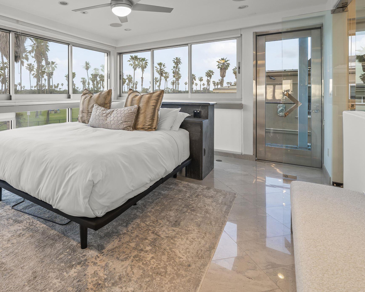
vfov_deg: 66.0
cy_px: 93
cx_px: 134
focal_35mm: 20
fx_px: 216
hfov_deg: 78.7
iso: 160
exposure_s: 1/1.67
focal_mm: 12
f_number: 6.3
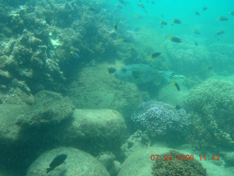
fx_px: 230
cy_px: 88
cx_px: 117
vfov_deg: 41.8
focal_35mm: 34
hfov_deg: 54.0
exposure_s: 1/88.5
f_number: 4.9
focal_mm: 5.7
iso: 50
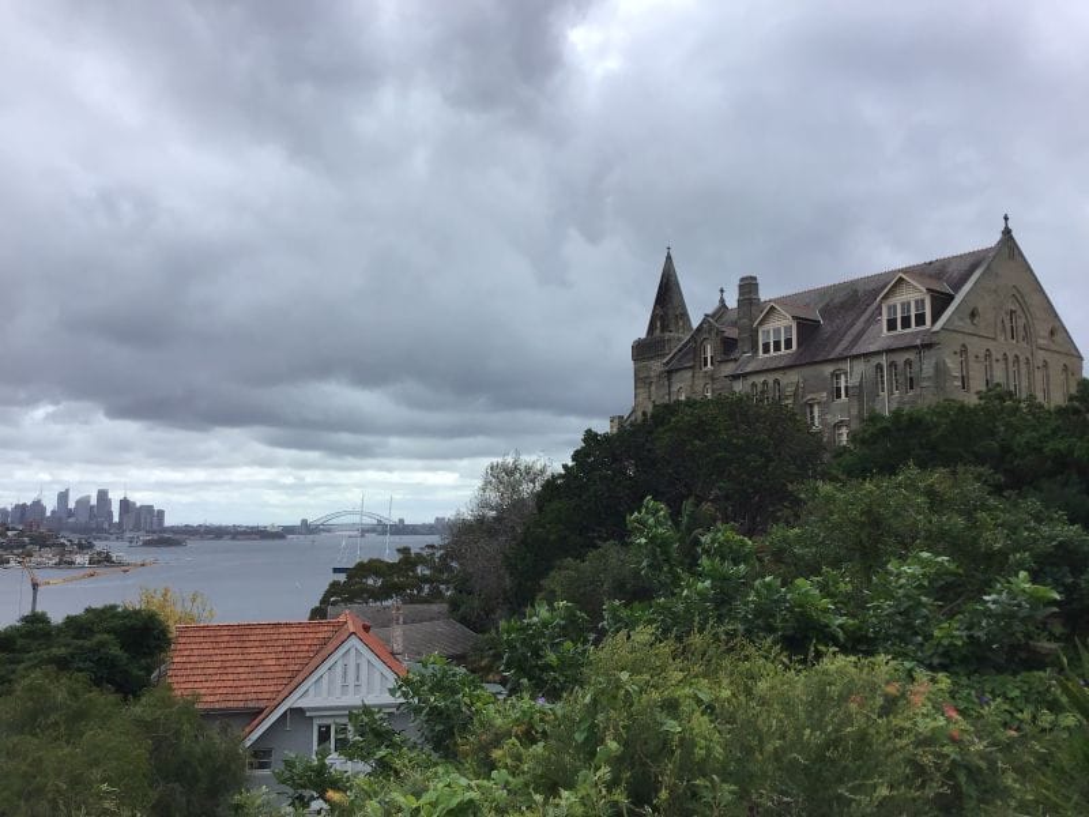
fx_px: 975
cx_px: 544
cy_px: 408
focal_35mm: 31
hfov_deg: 58.4
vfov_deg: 45.4
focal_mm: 3.3
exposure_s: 1/1217
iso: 25
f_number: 2.4
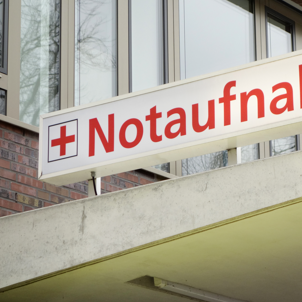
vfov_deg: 11.2
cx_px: 224
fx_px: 1540
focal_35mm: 156
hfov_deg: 11.2
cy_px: 121
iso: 400
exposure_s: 1/160
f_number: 4.9
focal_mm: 37.1
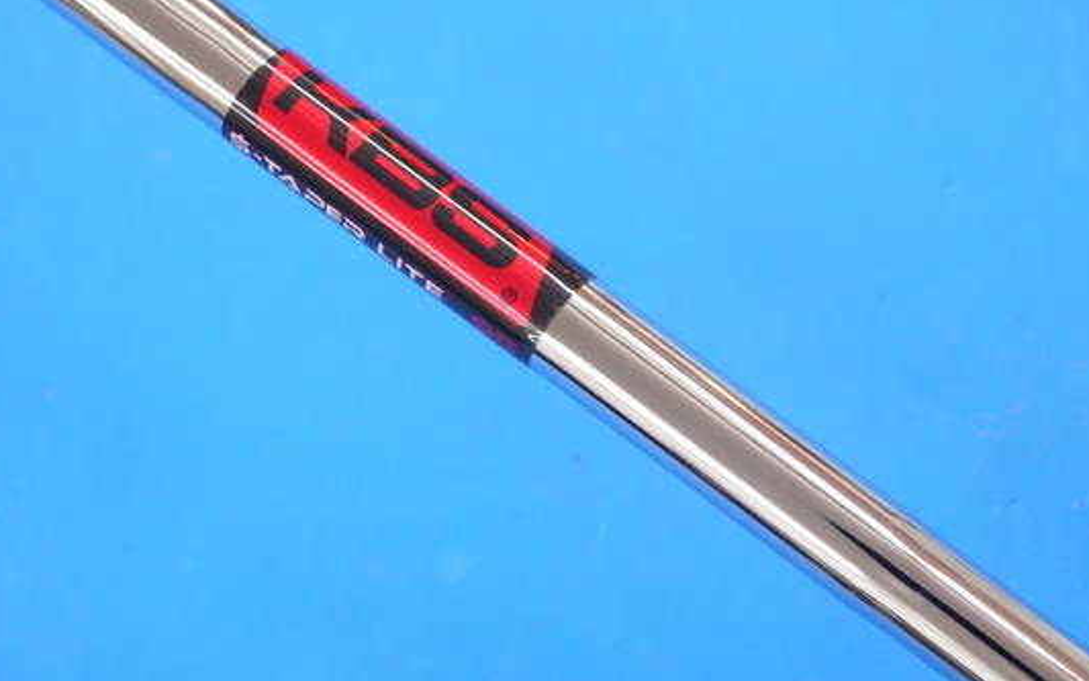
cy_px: 213
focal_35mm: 107
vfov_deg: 12.2
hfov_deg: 19.5
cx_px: 564
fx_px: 3175
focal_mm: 42
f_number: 5.6
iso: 640
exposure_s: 1/80
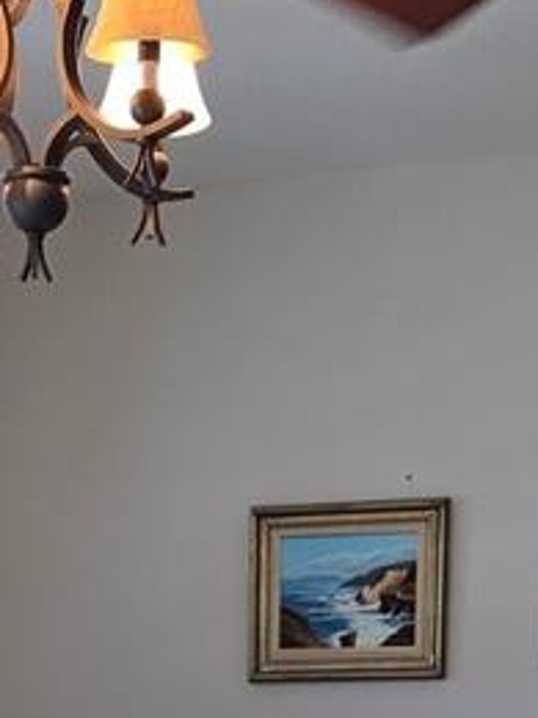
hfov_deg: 13.9
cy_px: 1135
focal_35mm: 106
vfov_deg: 16.6
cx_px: 94
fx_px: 2197
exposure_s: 1/120
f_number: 1.7
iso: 160
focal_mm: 6.3
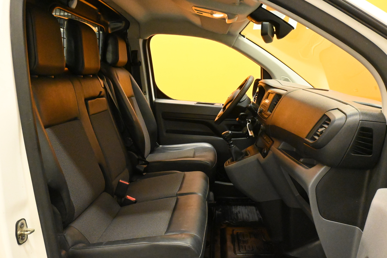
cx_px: 194
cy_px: 129
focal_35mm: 29
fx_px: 314
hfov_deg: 63.2
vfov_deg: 44.6
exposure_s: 1/30
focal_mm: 19.5
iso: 10000
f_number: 11
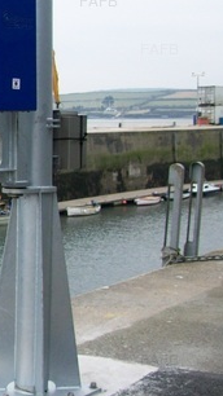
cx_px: -184
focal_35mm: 82
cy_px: 133
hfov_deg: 13.2
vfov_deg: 25.8
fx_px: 862
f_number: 2.7
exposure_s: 1/69.7
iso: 80
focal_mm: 6
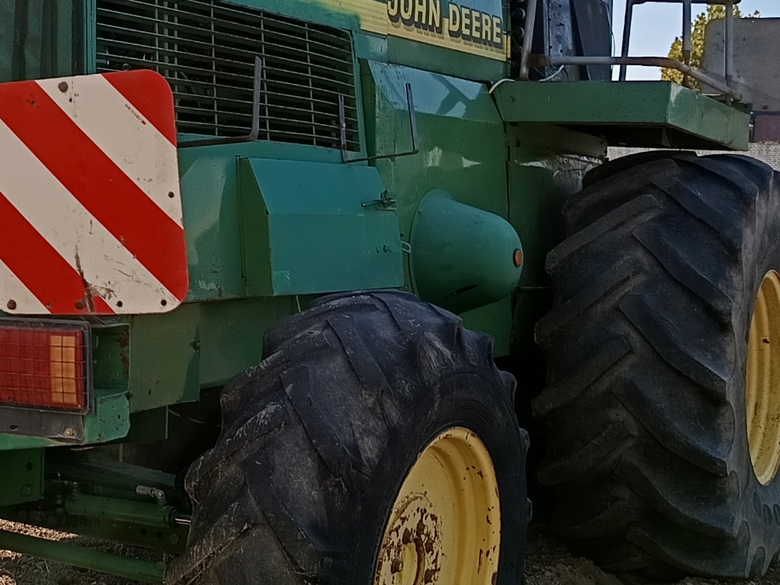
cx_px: 239
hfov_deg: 30.9
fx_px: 1397
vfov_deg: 23.2
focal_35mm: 62
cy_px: 88
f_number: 1.7
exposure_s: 1/422
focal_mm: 5.31
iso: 51
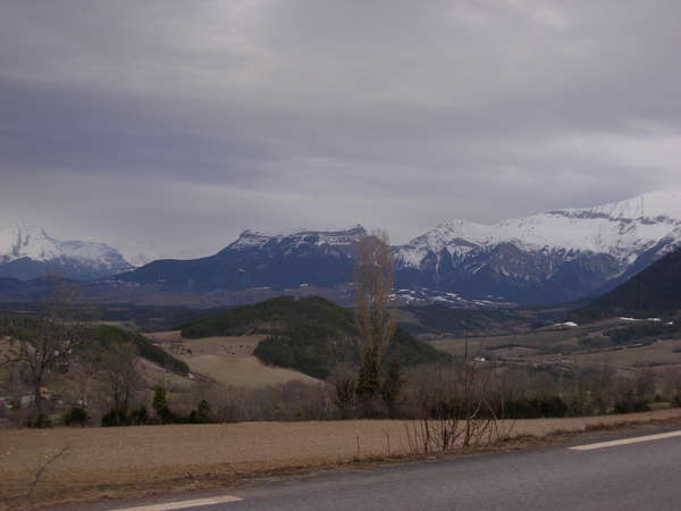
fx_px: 1141
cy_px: 256
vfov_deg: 25.2
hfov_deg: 33.2
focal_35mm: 58
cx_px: 340
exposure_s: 1/171
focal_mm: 9.5
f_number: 3.3
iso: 79
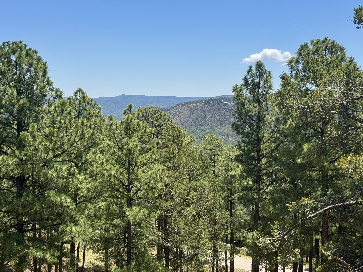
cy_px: 136
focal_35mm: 48
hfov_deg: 39.7
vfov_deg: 30.3
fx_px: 503
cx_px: 182
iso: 64
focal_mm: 6.76
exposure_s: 1/3610
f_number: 1.78
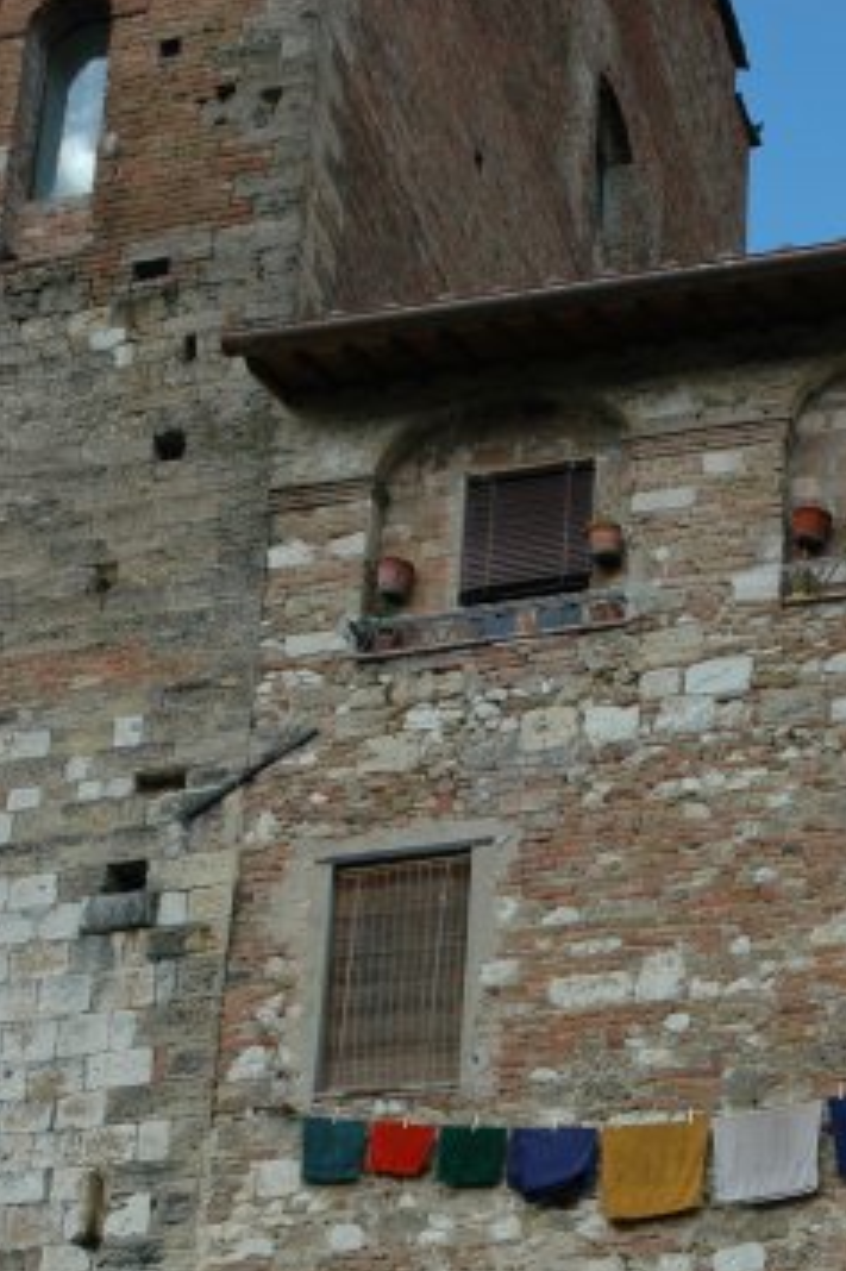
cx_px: 735
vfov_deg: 23.7
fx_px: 2894
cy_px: 1271
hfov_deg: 16.4
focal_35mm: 82
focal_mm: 27
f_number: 8
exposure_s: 1/250
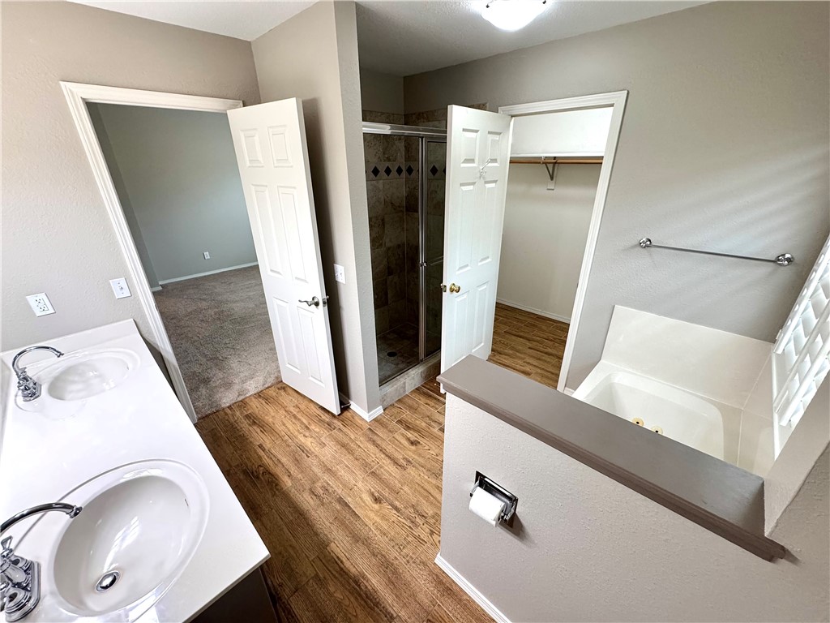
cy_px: 312
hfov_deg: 102.1
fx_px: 336
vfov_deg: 85.7
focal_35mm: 14
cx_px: 415
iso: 250
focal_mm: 2.22
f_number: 2.2
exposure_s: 1/120
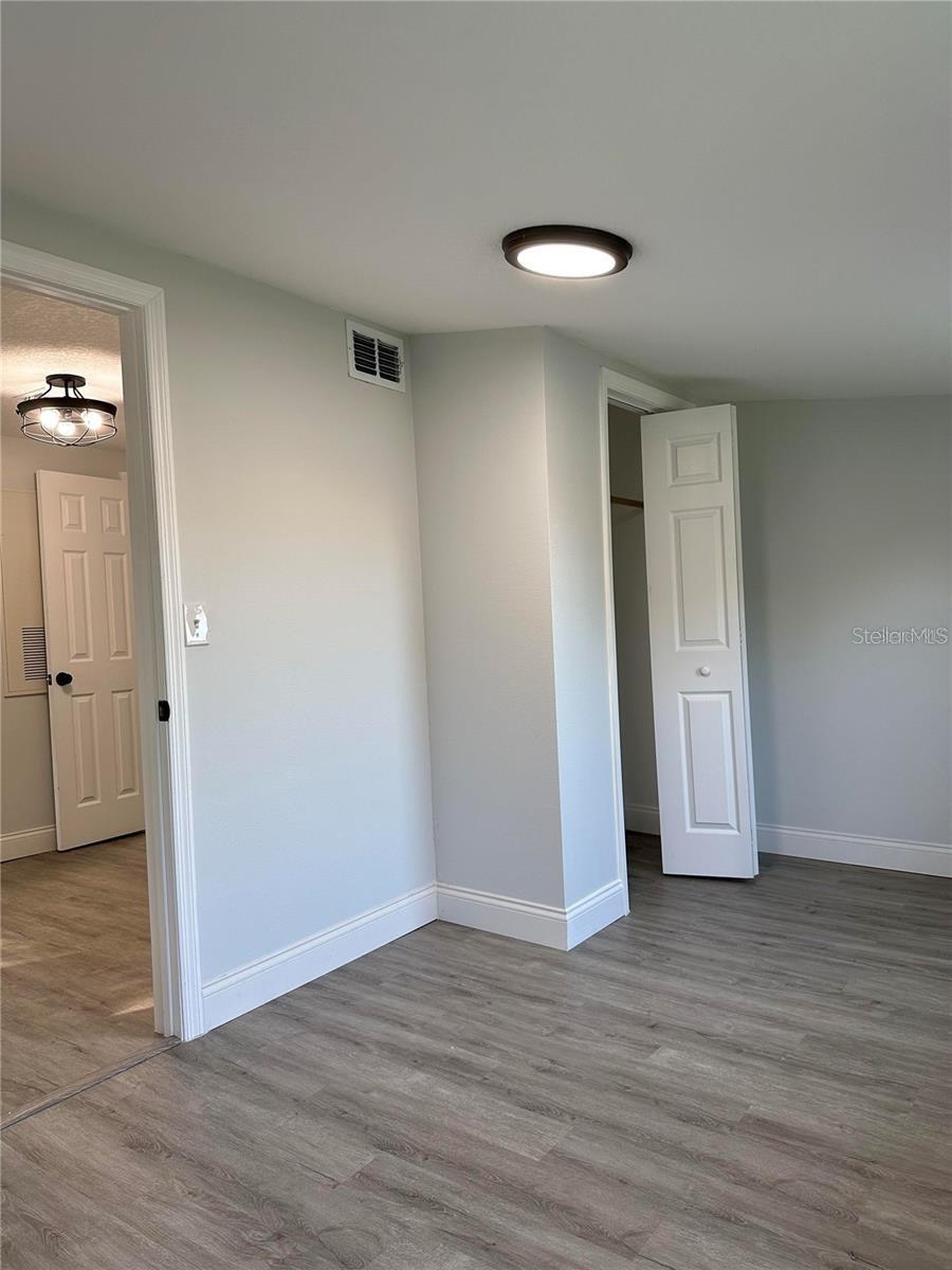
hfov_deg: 56.8
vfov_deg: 71.6
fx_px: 880
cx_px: 476
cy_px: 635
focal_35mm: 24
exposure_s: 1/139
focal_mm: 6.86
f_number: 1.78
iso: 100
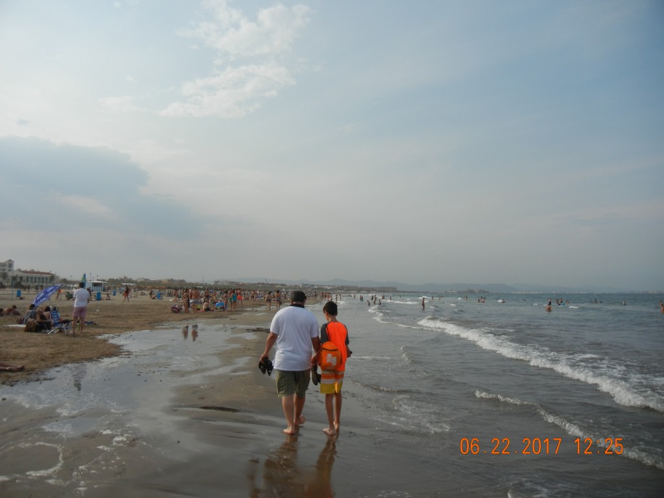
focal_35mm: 30
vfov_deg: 46.8
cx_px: 332
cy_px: 249
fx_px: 575
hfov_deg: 60.0
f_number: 7
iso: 160
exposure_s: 1/583
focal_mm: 5.4
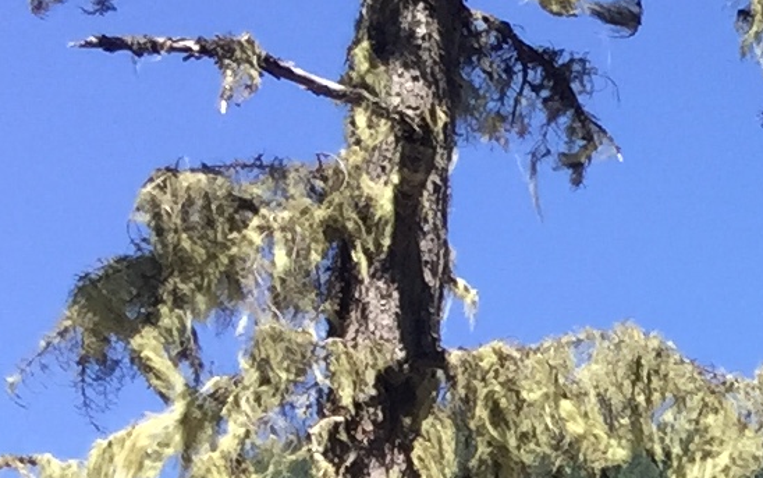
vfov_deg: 6.8
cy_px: 1171
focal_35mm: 183
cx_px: 1938
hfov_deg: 9.8
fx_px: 3807
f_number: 2.2
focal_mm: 4.15
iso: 32
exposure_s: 1/791
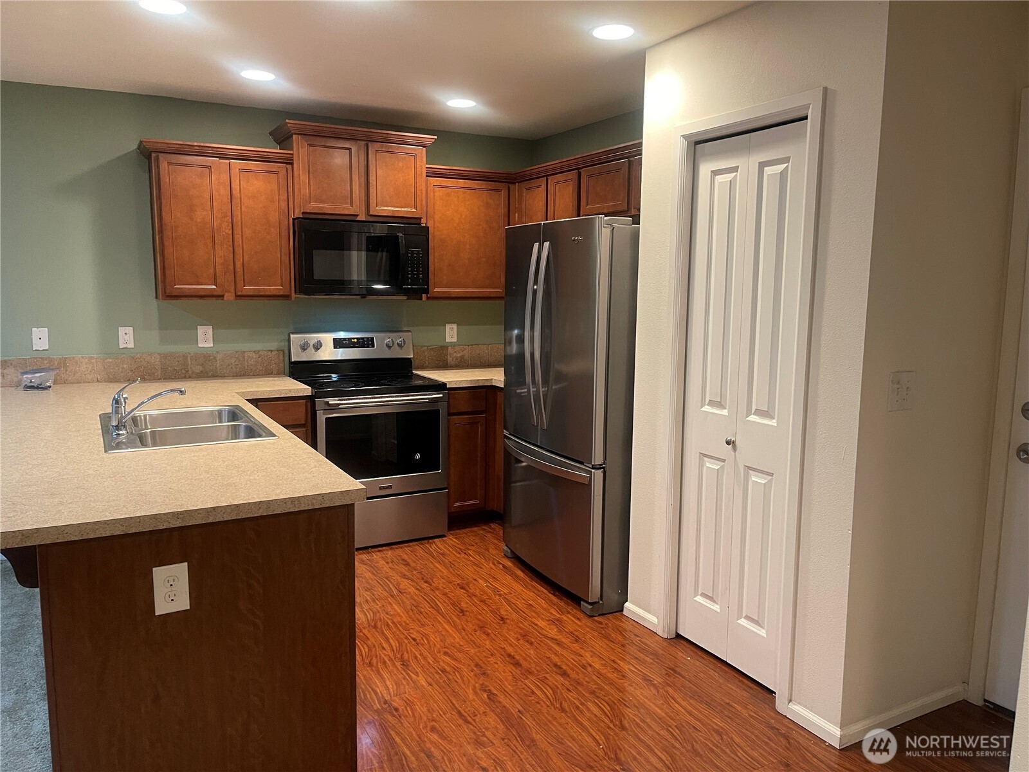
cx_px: 514
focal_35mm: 25
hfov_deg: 69.4
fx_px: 743
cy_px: 386
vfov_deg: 54.9
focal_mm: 5.1
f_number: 1.6
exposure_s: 1/60
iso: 320
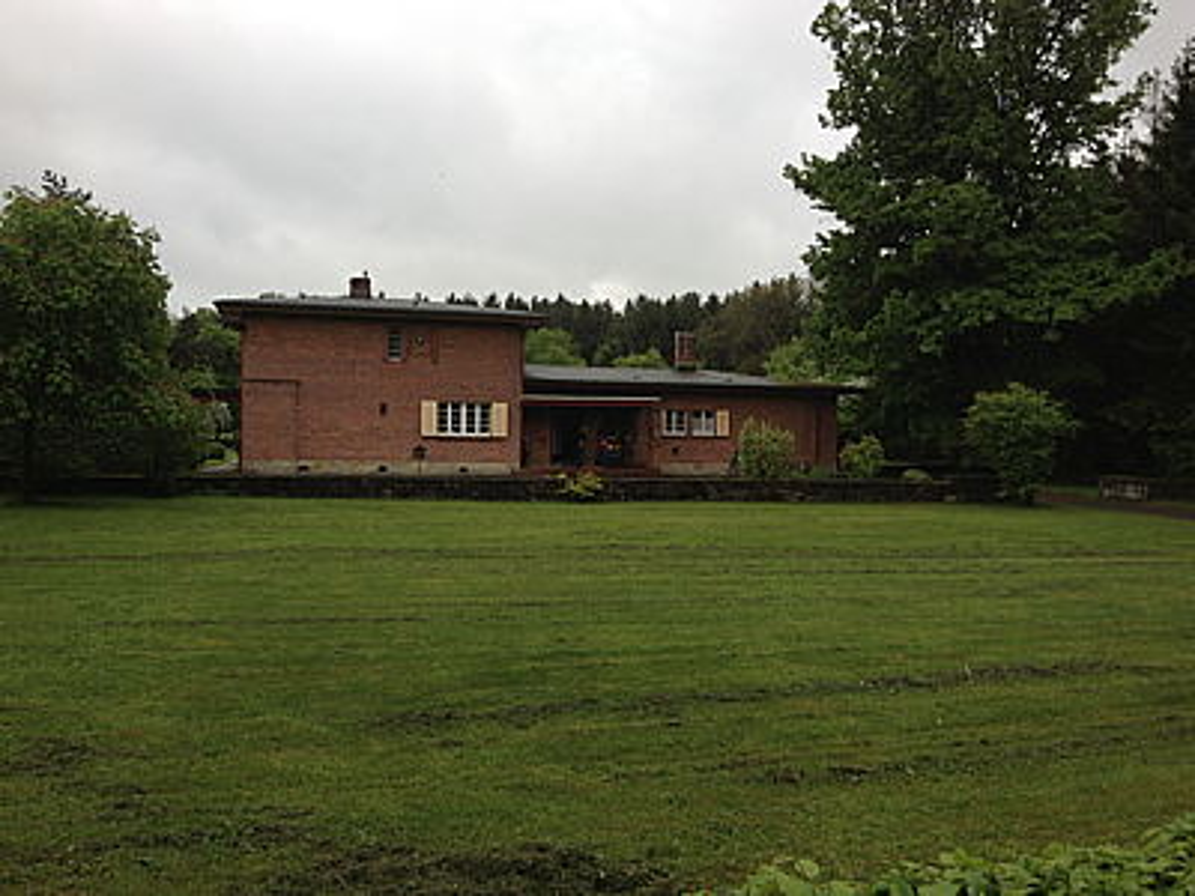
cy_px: 448
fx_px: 1208
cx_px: 598
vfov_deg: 40.7
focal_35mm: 35
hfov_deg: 52.6
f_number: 2.4
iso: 50
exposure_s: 1/389
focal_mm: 4.28
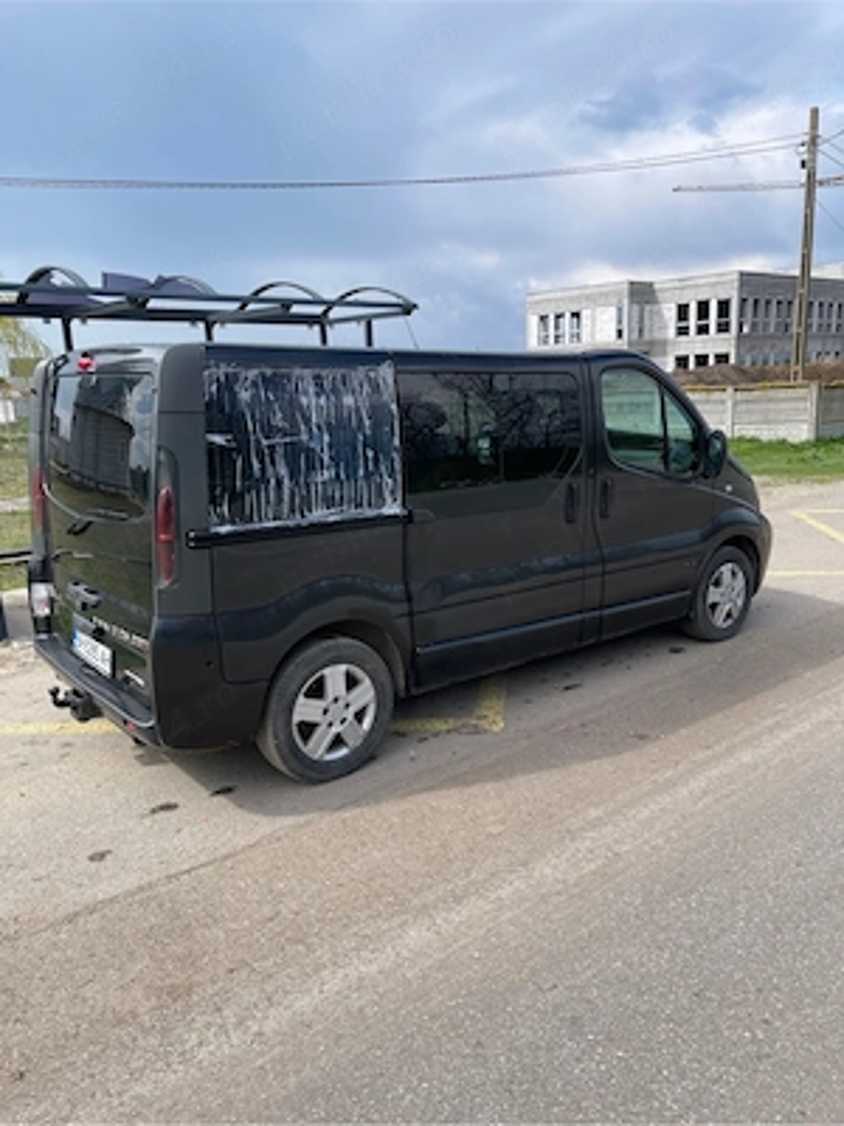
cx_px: 422
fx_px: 813
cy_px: 563
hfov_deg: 54.9
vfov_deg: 69.4
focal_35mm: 25
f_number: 1.6
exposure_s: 1/2123
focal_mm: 5.1
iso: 32
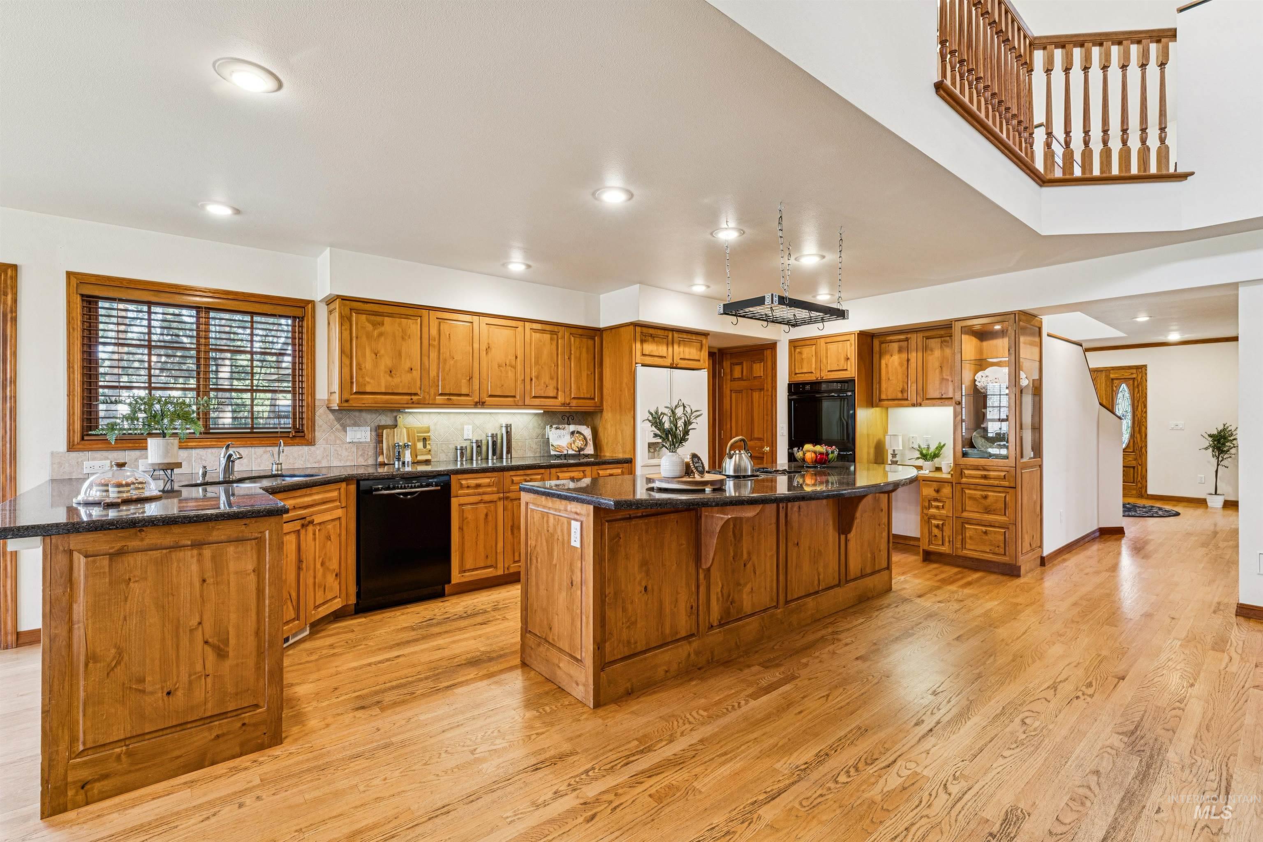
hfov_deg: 96.0
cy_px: 421
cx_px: 632
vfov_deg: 73.1
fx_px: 568
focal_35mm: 16
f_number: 13
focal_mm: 16.2
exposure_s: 1/3.33
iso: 400
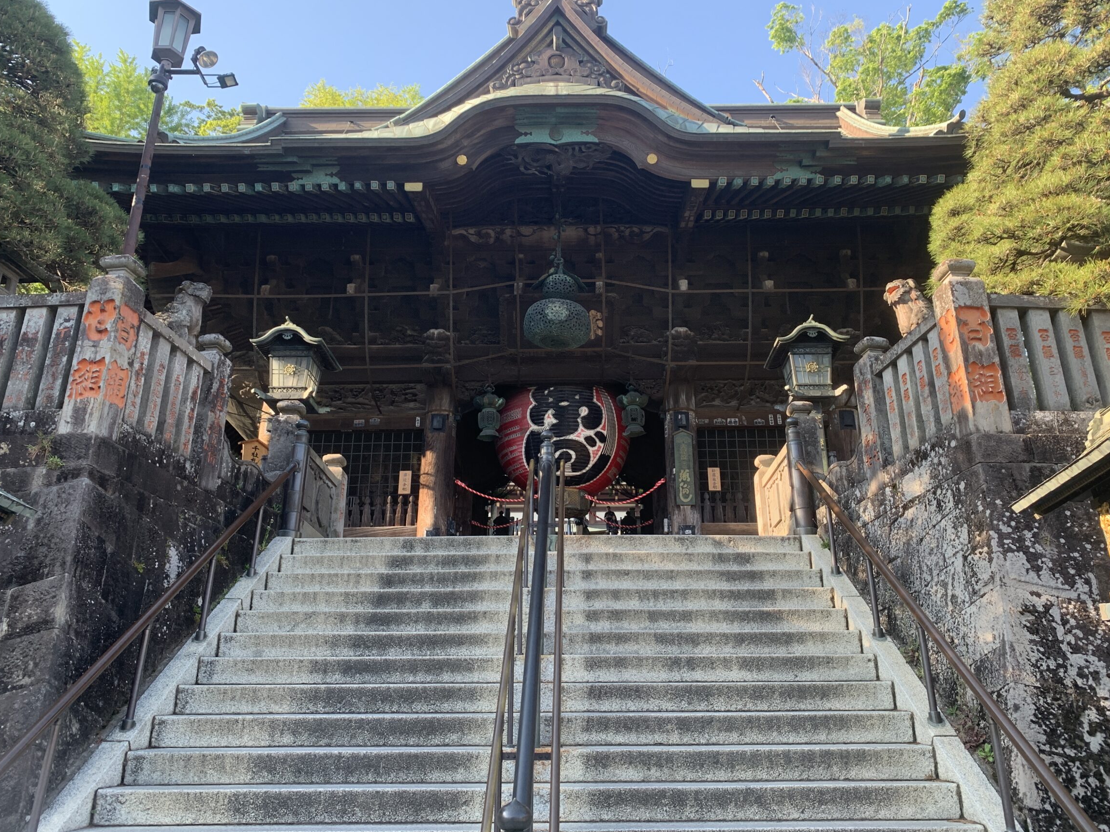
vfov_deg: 48.2
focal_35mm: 29
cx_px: 576
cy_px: 382
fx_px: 930
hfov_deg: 61.6
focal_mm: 4.25
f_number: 1.8
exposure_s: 1/211
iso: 25
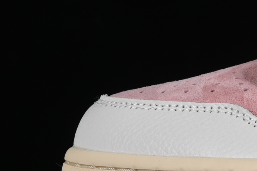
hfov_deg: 6.4
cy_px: 9
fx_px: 2241
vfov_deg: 4.4
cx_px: 460
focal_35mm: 314
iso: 160
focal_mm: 50
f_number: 8
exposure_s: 1/80
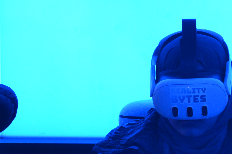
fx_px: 836
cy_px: 114
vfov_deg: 10.5
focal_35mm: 130
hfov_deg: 15.7
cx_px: 185
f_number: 6.3
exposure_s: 1/160
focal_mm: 30
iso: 1000
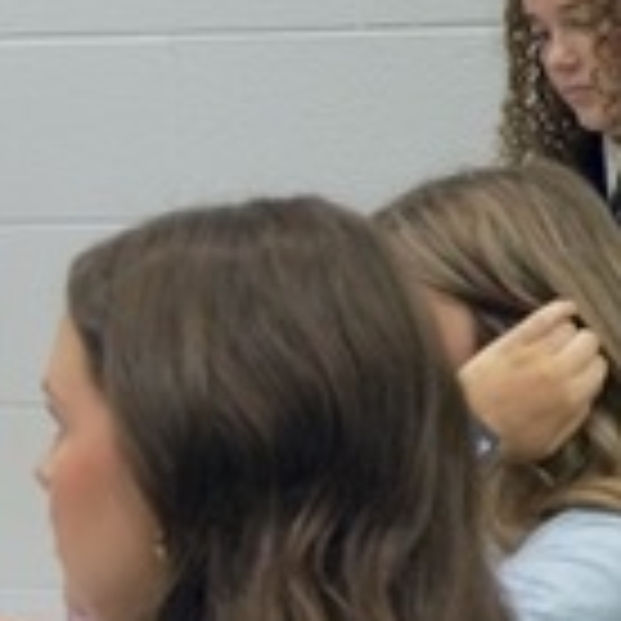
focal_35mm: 145
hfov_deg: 11.1
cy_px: 338
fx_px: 2936
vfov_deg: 12.1
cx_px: -590
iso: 2000
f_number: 4
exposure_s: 1/250
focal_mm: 29
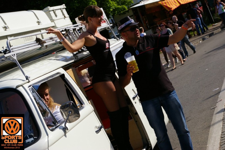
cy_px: 75
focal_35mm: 82
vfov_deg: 16.5
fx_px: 515
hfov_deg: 24.6
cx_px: 112
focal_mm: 55
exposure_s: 1/350
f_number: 9.5
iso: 200
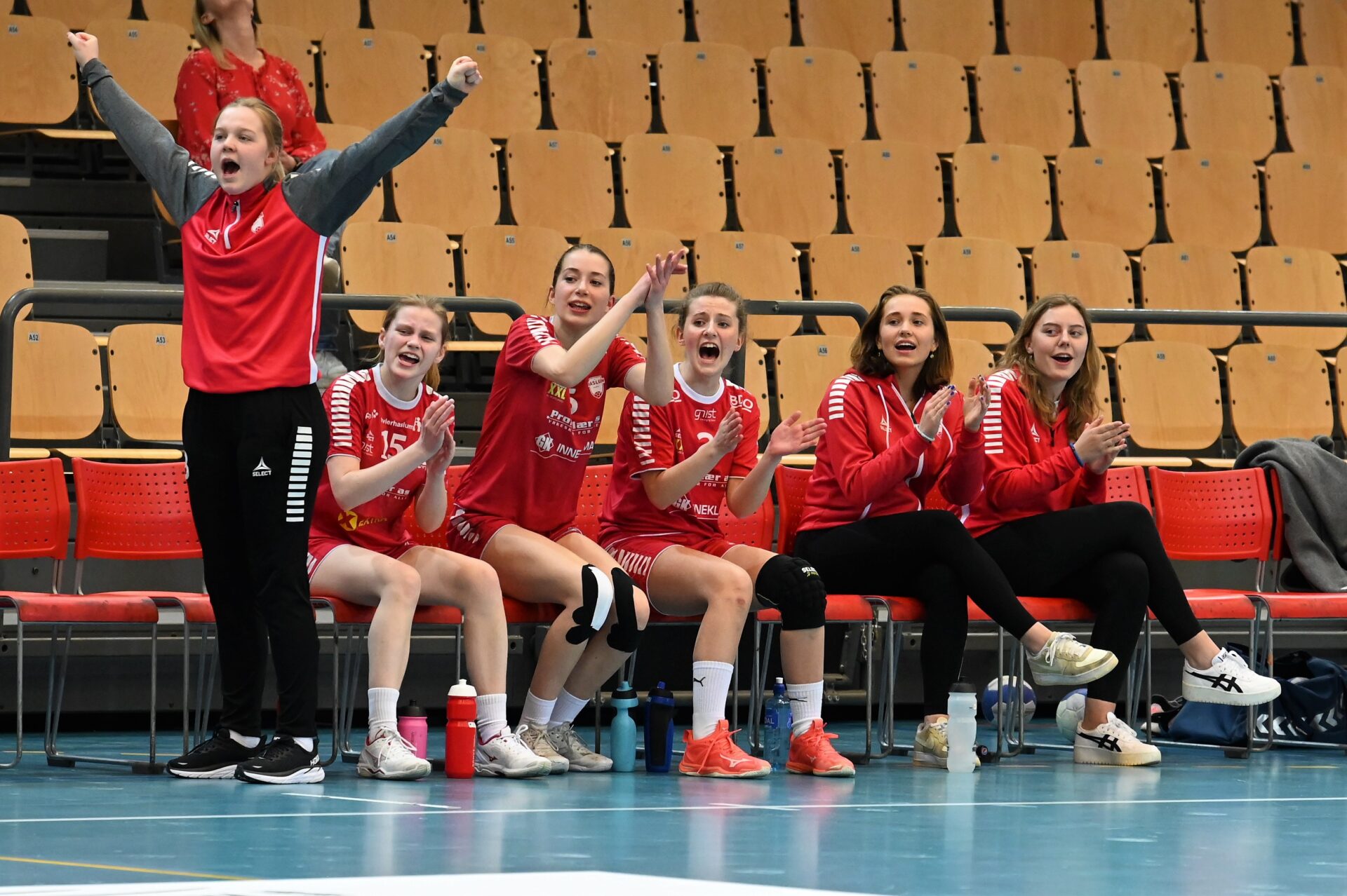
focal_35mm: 200
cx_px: 674
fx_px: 7479
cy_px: 448
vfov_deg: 6.9
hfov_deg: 10.3
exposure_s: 1/1000
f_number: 4
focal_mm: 200
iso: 4000
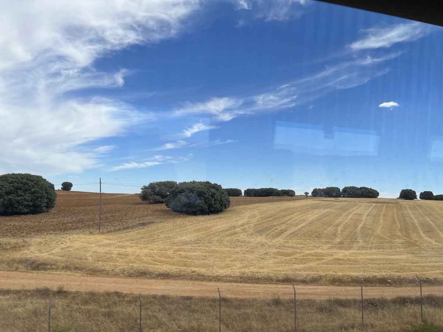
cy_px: 166
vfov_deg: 53.1
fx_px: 333
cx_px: 222
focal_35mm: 26
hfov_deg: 67.3
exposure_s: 1/1838
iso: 50
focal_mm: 5.7
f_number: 1.5
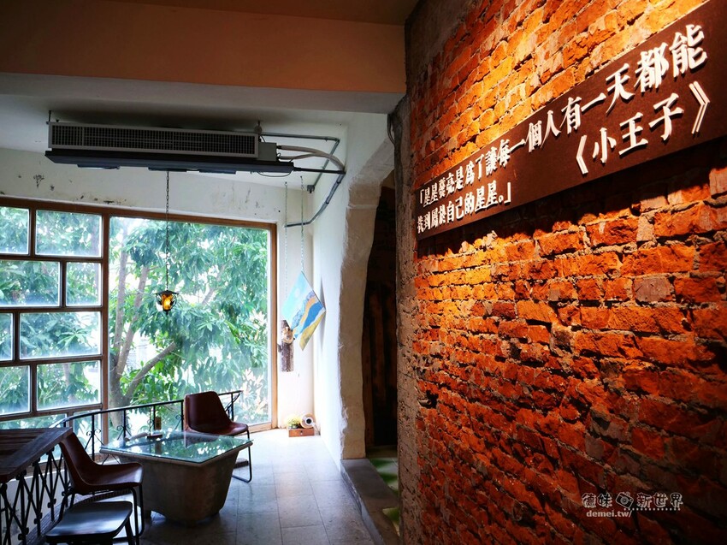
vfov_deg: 56.8
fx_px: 504
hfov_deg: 71.6
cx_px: 364
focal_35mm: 24
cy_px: 272
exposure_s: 1/60
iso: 500
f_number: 2.8
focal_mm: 12
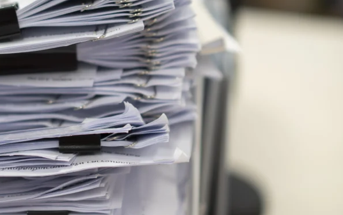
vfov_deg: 14.3
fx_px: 851
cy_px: 67
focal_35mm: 91
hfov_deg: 22.6
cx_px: 102
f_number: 1.8
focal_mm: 35
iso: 100
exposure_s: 1/60
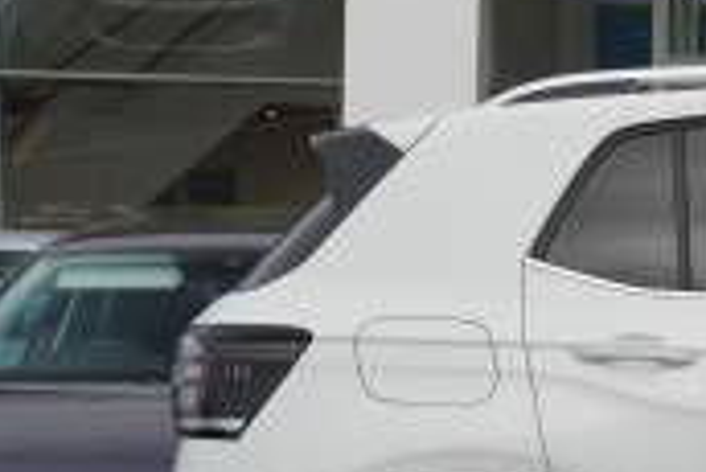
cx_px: 1240
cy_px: 386
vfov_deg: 7.5
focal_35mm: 184
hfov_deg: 10.5
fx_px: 3609
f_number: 6.3
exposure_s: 1/100
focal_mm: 33
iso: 100
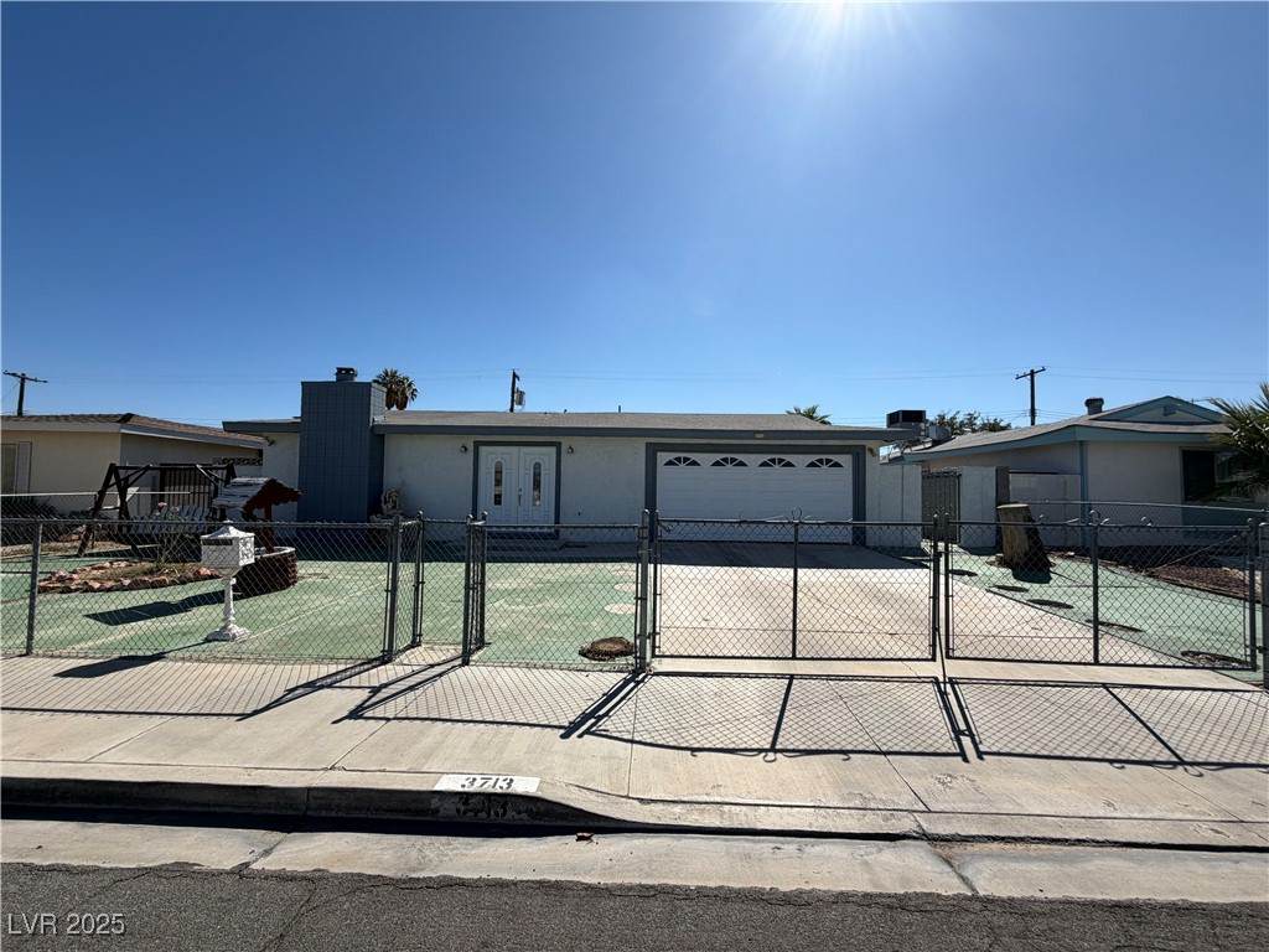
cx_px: 634
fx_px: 513
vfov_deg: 85.7
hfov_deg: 102.1
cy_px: 476
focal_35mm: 14
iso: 20
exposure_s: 1/1368
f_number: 2.2
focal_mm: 2.22
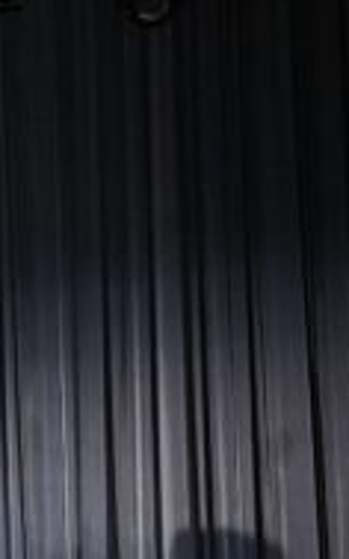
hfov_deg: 13.6
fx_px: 1279
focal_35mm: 84
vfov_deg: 23.6
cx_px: -314
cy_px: 565
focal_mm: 5.1
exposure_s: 1/55
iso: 500
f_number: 1.6
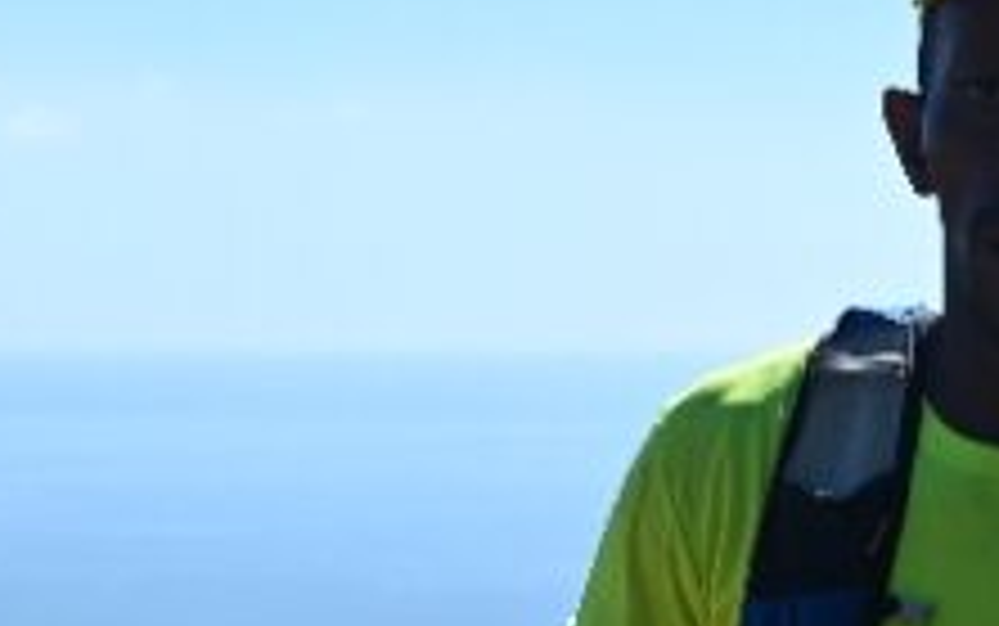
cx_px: 801
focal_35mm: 194
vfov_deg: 6.7
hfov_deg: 10.8
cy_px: 673
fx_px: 5285
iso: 100
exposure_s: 1/400
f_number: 7.1
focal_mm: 55
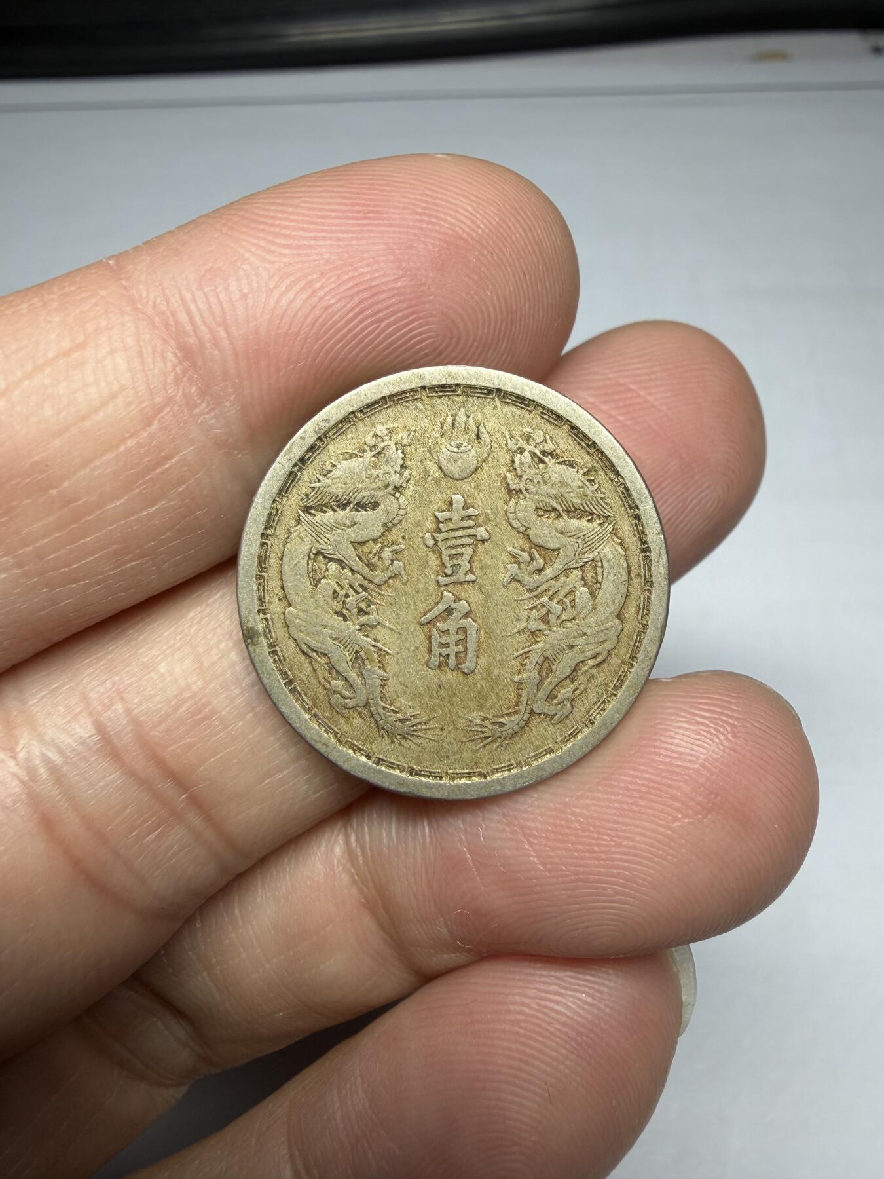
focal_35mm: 26
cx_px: 442
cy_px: 590
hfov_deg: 53.1
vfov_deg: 67.3
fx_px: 885
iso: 50
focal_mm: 2.22
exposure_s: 1/121
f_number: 2.2
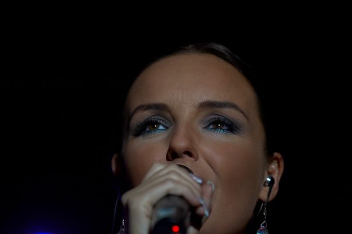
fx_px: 2929
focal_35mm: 300
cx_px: 176
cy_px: 117
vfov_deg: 4.6
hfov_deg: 6.9
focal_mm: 200
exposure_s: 1/200
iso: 500
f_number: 2.8
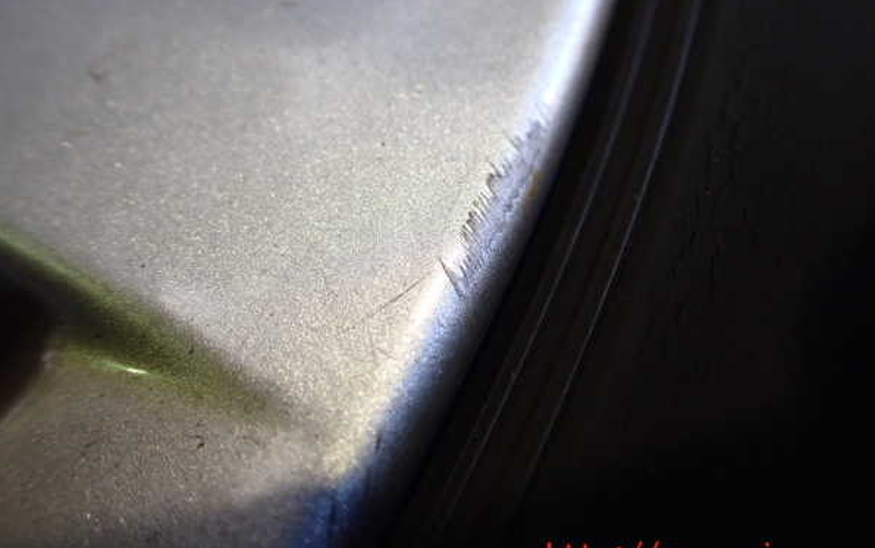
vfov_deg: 39.4
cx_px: 438
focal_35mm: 32
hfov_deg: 59.6
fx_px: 763
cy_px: 245
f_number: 2.3
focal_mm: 5.4
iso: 400
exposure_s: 1/125
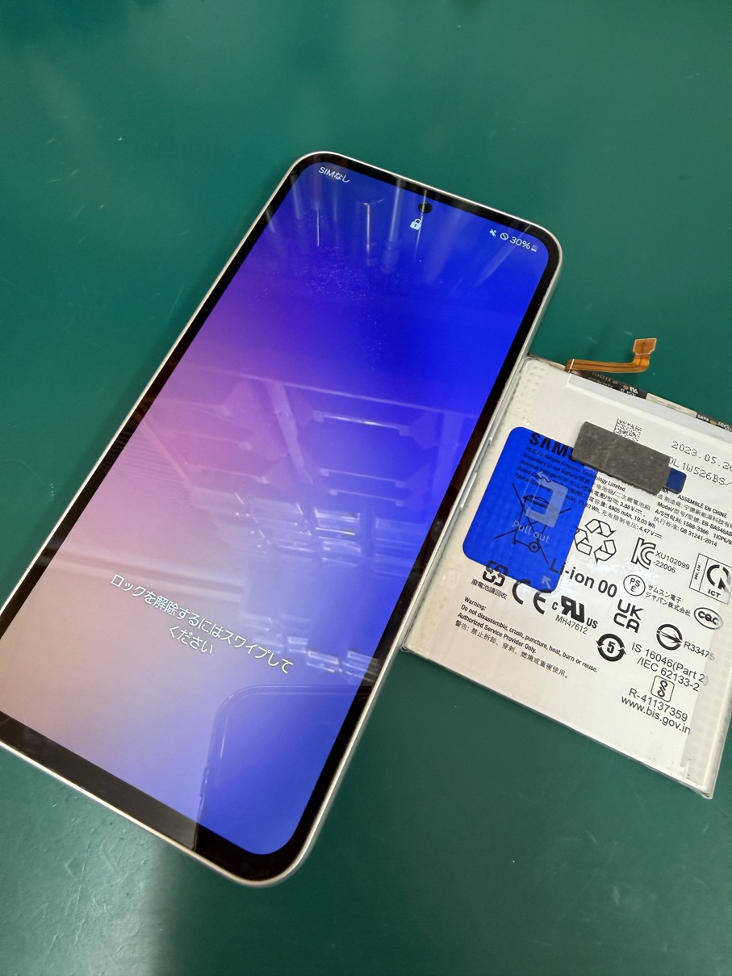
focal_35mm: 24
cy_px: 488
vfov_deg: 71.6
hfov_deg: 56.8
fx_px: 677
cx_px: 366
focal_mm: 2.22
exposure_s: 1/50
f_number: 2.2
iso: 160
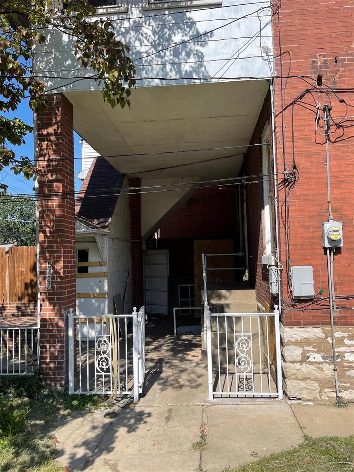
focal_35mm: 26
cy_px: 236
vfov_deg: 67.3
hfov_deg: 53.1
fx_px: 355
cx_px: 177
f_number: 1.6
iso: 32
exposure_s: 1/2786
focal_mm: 5.1
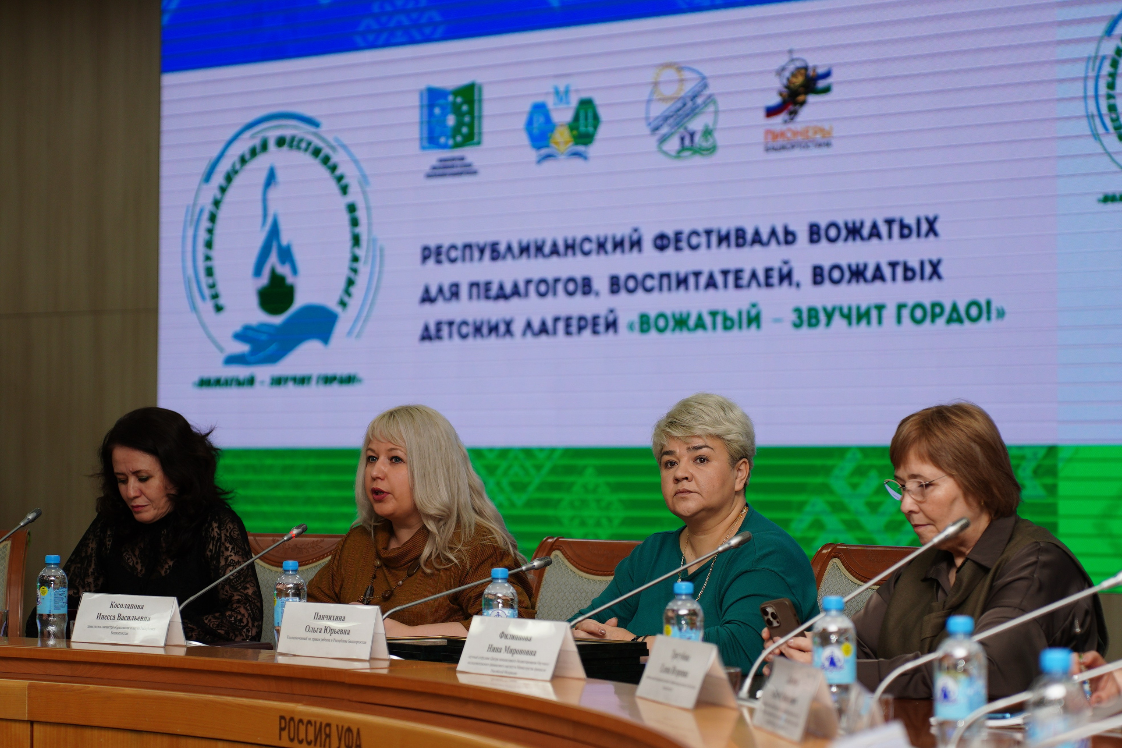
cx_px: 561
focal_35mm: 109
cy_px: 374
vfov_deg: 12.6
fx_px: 3397
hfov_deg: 18.8
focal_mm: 73
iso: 250
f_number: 2.8
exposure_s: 1/160
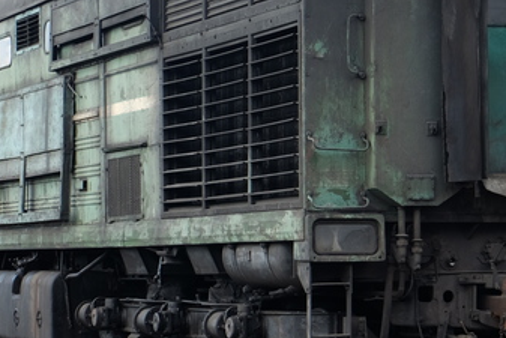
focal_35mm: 162
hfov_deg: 12.7
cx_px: 195
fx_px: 2278
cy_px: 128
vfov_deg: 8.5
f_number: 5.6
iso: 200
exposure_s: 1/150
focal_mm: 46.3
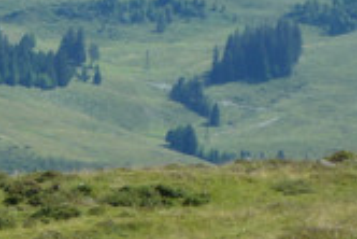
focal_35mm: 353
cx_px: -90
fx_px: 3504
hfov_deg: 5.8
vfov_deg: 3.9
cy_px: 175
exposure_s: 1/400
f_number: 5
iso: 100
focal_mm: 18.7
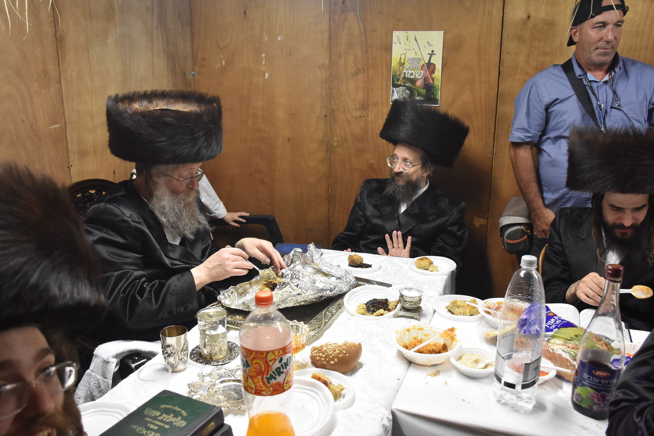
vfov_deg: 43.6
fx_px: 545
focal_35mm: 30
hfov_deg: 61.9
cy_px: 218
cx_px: 327
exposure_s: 1/60
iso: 2000
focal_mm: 20
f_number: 5.6
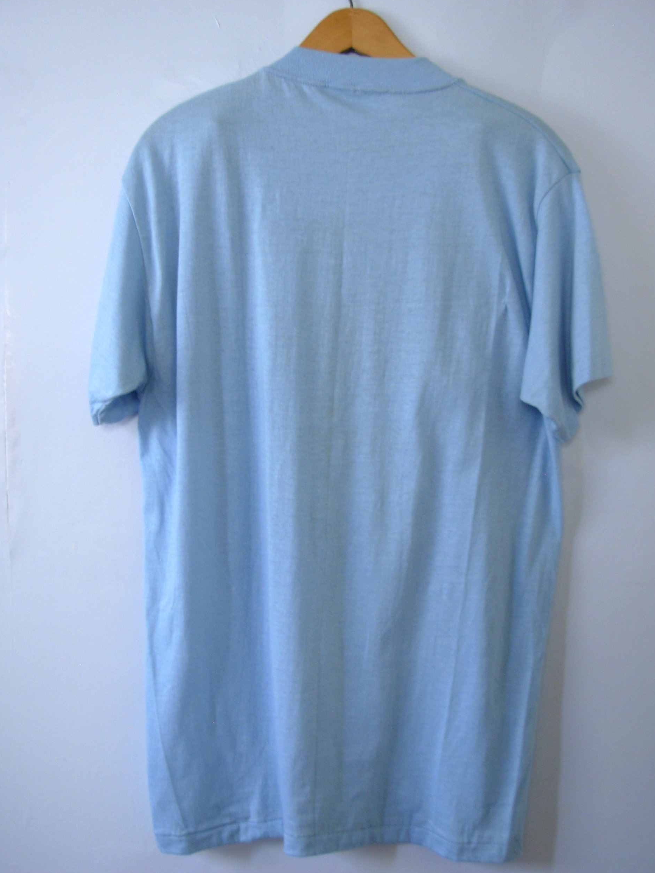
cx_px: 335
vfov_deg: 47.9
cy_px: 438
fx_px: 984
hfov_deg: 36.8
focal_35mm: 39
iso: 50
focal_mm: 6.3
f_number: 2.9
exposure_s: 1/22.6
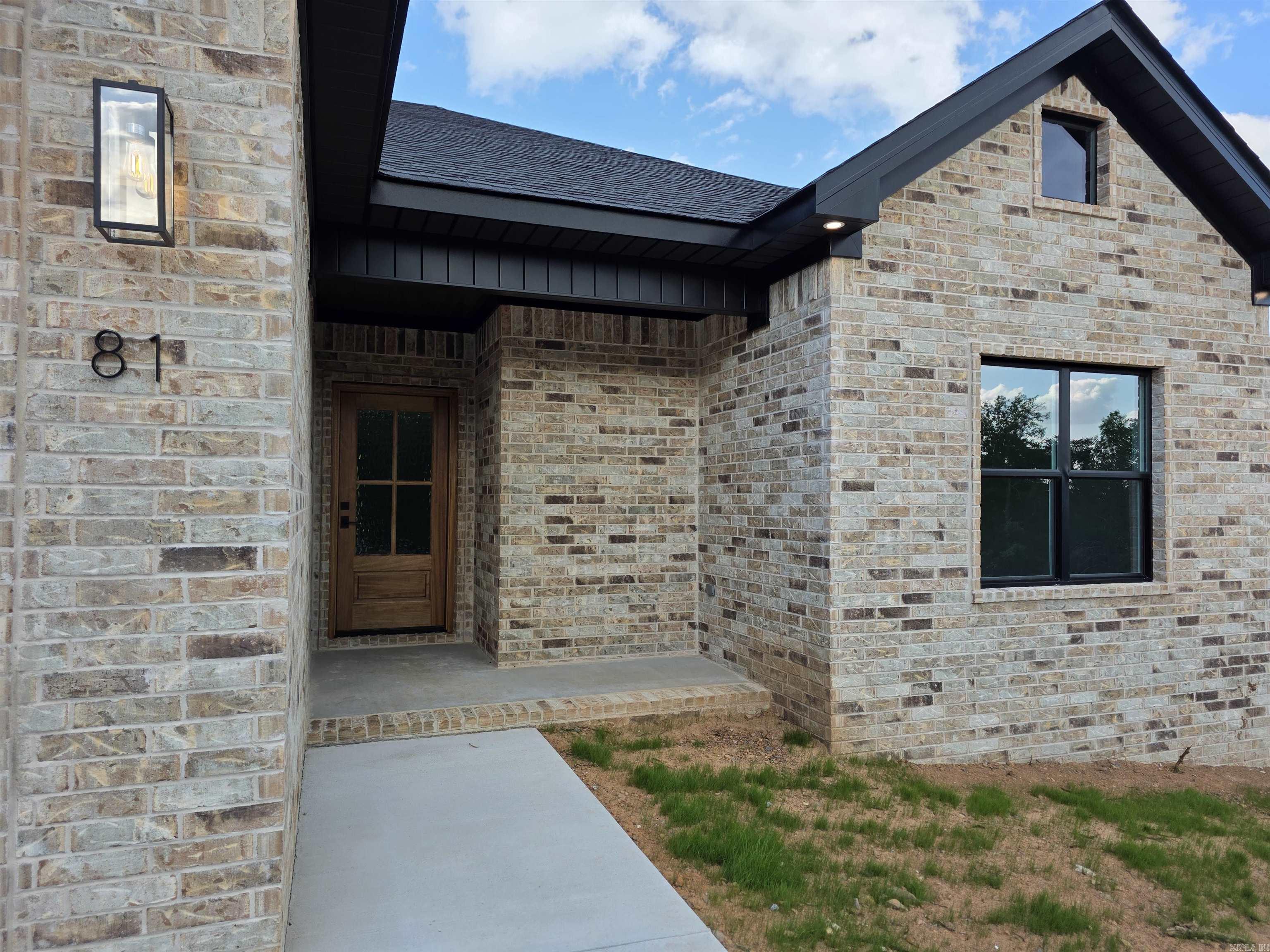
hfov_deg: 73.9
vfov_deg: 58.9
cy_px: 476
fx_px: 844
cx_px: 635
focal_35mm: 23
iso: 80
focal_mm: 6.3
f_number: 1.7
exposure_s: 1/2032
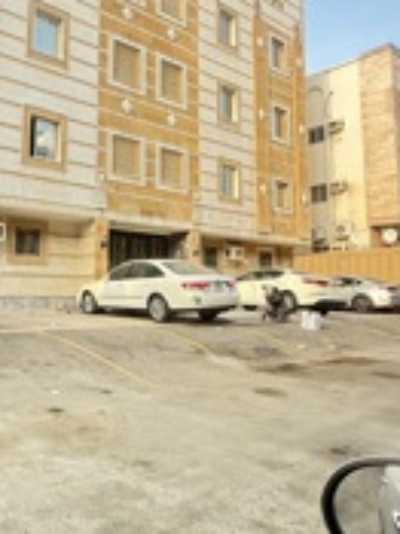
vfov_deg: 59.9
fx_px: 463
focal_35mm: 30
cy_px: 243
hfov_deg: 44.7
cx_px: 87
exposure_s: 1/136
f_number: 2.2
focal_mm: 2.22
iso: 50
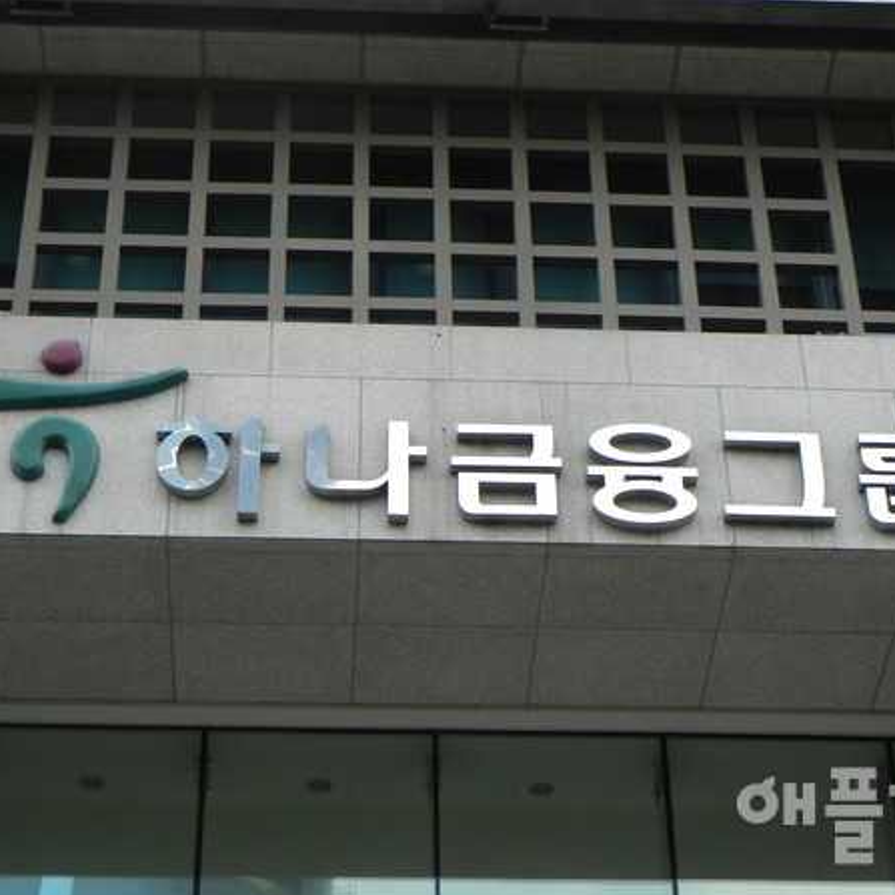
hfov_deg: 19.5
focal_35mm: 89
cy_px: 449
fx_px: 2603
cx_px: 467
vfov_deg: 19.5
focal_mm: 13.4
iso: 160
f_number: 5
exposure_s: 1/225
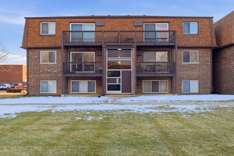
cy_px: 78
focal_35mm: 31
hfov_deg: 60.3
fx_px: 201
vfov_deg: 42.3
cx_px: 117
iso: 640
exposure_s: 1/1900
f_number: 7.1
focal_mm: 20.9
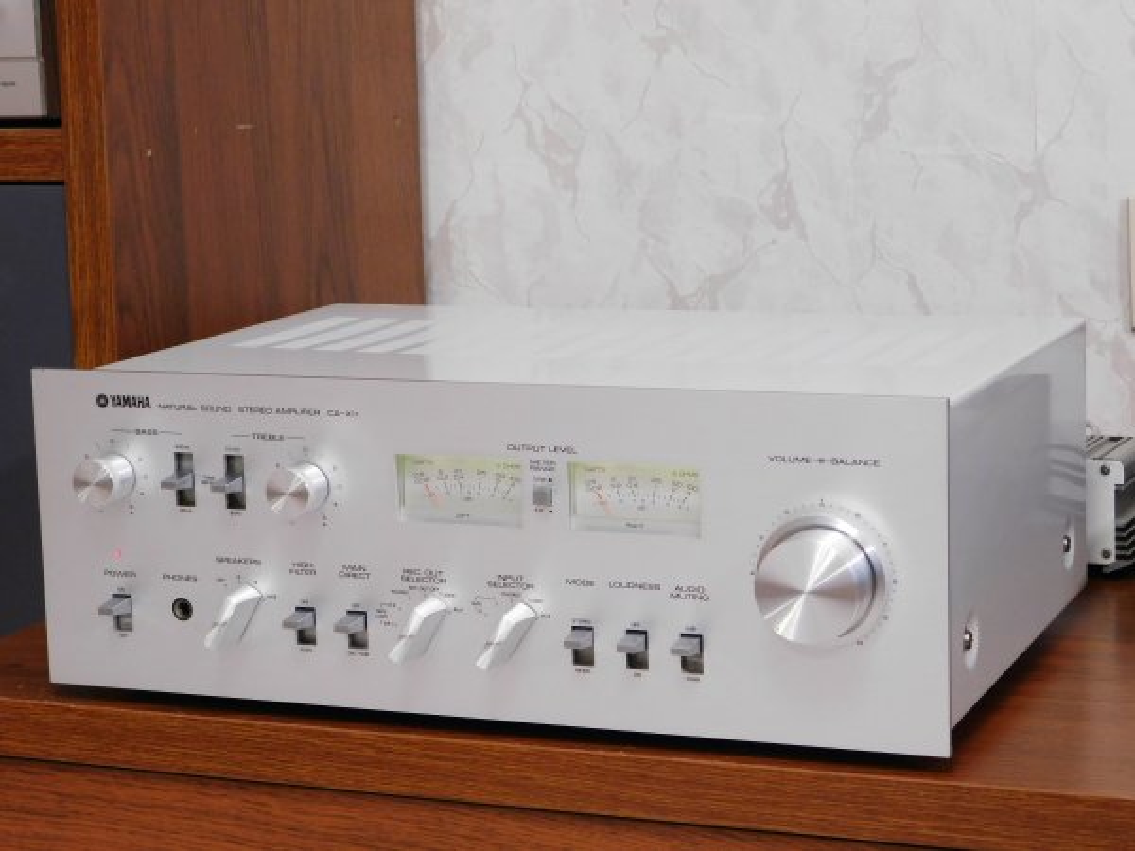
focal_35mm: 80
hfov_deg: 24.4
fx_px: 2623
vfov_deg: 18.4
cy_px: 426
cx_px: 568
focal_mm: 14.2
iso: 400
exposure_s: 1/20
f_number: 4.4
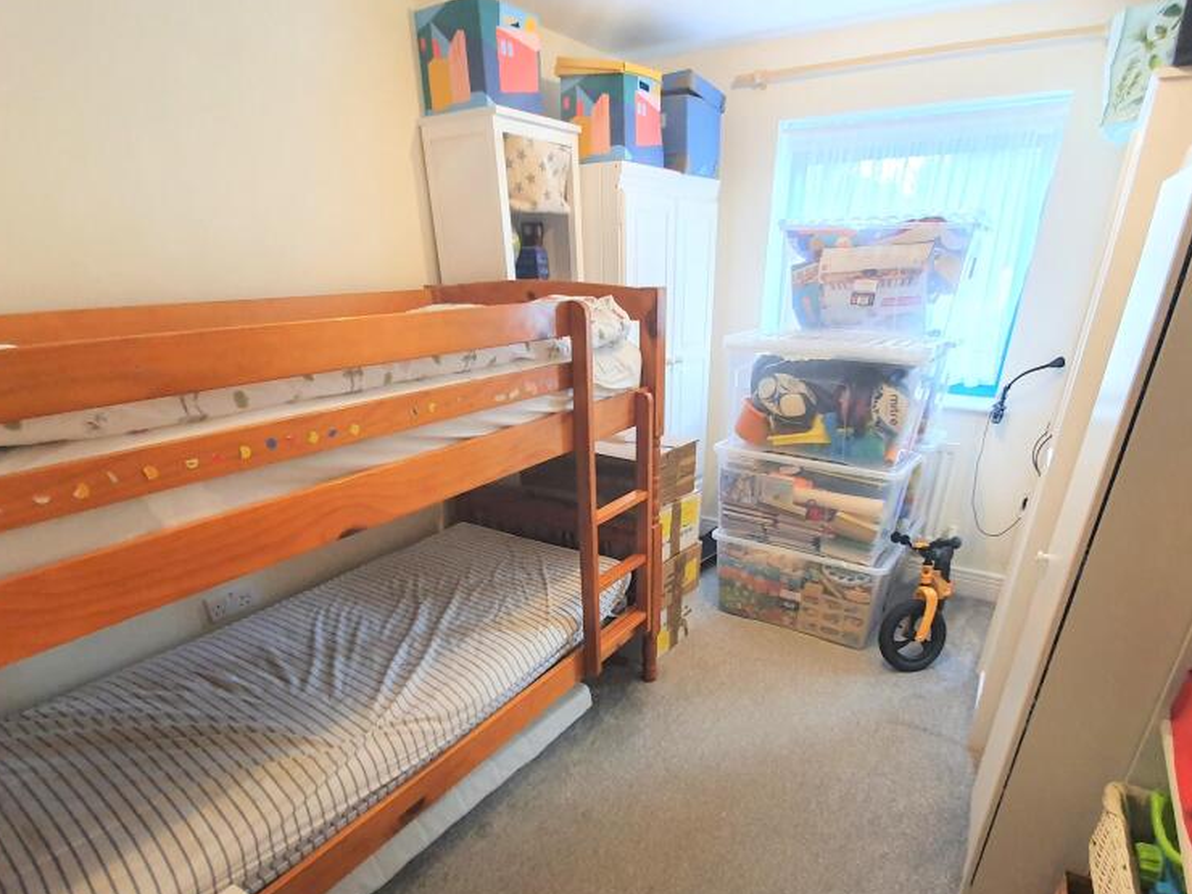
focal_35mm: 18
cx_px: 625
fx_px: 620
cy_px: 606
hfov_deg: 87.7
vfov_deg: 69.3
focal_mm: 1.8
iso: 400
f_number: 2.2
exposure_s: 1/50
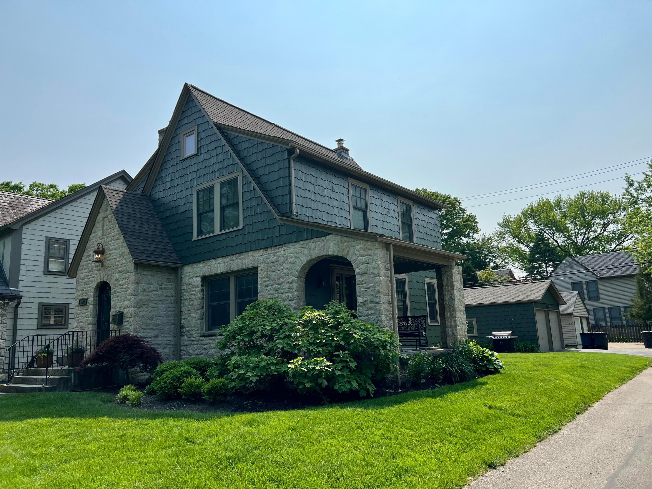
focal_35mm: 26
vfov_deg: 53.1
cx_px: 326
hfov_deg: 67.3
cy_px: 244
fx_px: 490
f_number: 1.5
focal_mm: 5.7
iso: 50
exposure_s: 1/7463
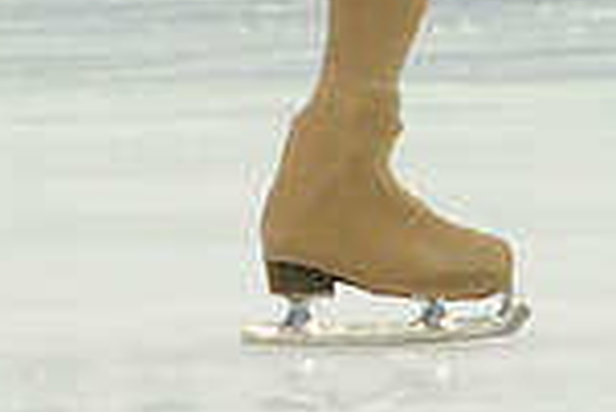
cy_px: -545
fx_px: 20364
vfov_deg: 1.2
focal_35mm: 1189
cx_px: 306
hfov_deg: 1.7
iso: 3200
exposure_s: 1/640
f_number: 5.6
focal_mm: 150
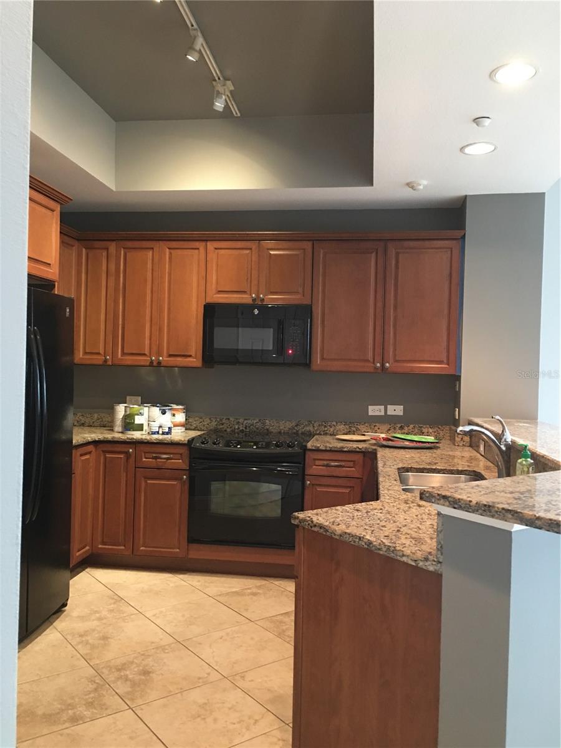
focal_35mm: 29
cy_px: 374
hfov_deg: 48.2
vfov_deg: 61.7
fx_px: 627
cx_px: 280
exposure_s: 1/10
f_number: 2.2
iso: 80
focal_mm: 4.15
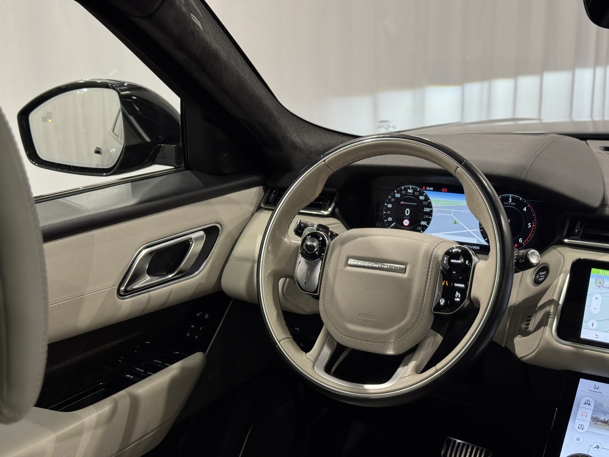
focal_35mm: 48
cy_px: 228
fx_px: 844
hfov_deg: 39.7
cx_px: 304
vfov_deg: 30.3
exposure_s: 1/100
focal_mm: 6.76
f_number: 1.78
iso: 80
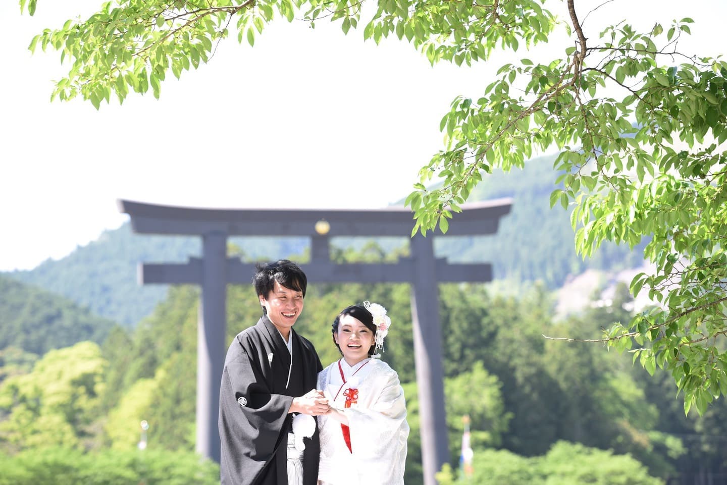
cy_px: 242
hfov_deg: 18.6
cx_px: 364
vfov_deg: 12.5
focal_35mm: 110
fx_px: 2222
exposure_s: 1/640
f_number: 5
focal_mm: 110
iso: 400
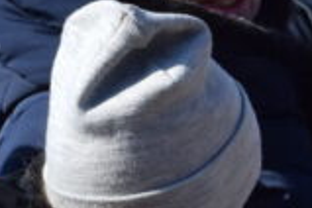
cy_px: 250
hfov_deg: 2.3
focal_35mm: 915
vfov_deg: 1.5
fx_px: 7931
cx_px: 330
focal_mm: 95
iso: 400
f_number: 11
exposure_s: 1/800
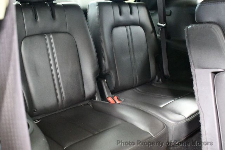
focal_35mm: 36
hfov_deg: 53.1
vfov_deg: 36.9
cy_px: 75
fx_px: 225
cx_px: 112
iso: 12800
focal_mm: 18
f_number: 3.5
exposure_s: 1/20
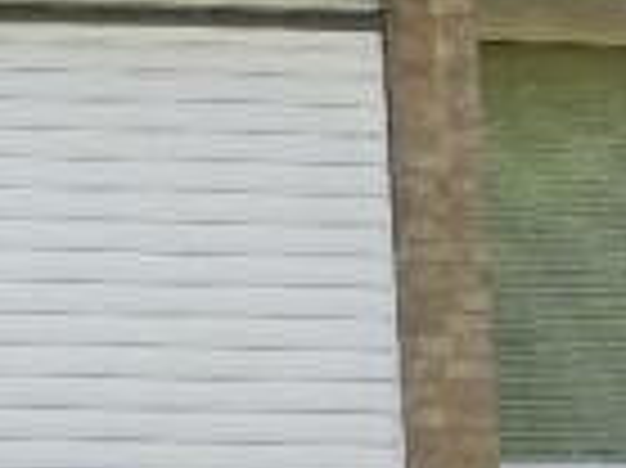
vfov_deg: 7.0
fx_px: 3794
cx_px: -349
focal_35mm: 210
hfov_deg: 9.2
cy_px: 641
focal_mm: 9
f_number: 3.9
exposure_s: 1/250
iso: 160
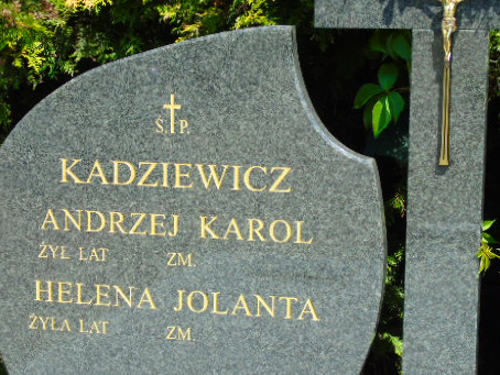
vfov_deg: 14.8
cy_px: 256
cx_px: 176
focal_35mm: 100
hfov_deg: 19.6
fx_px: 1445
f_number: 4.7
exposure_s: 1/250
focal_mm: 13
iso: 80
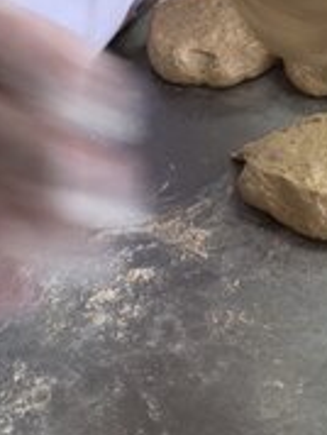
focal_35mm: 78
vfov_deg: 25.0
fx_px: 980
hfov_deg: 18.9
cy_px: 244
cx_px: 215
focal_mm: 4.15
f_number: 2.2
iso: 25
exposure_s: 1/60
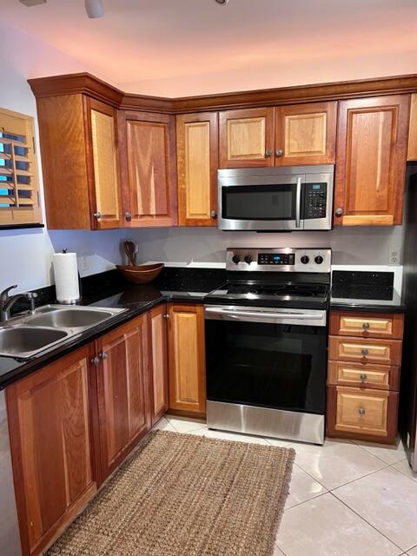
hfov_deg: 53.1
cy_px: 278
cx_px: 208
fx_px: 418
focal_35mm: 26
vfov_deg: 67.3
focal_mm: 5.7
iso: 320
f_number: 1.5
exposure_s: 1/60
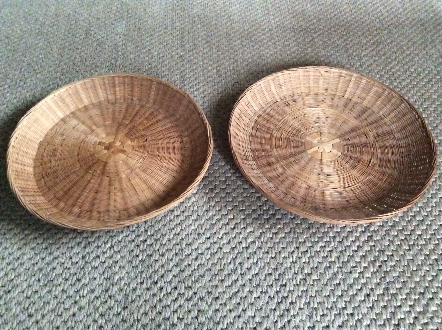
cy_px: 165
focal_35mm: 32
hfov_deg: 56.9
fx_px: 408
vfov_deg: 44.1
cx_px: 221
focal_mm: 3.3
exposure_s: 1/17
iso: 800
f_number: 2.4
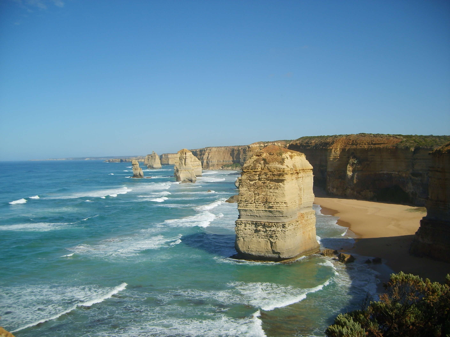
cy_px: 168
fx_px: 455
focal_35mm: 35
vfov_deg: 40.7
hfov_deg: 52.6
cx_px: 225
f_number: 7.1
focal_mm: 5.8
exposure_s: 1/250
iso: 50
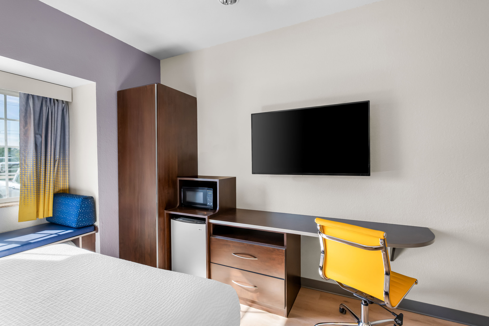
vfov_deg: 72.1
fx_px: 224
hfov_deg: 95.0
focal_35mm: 16
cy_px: 163
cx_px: 244
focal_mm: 16.5
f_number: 8
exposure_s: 1/15
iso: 400
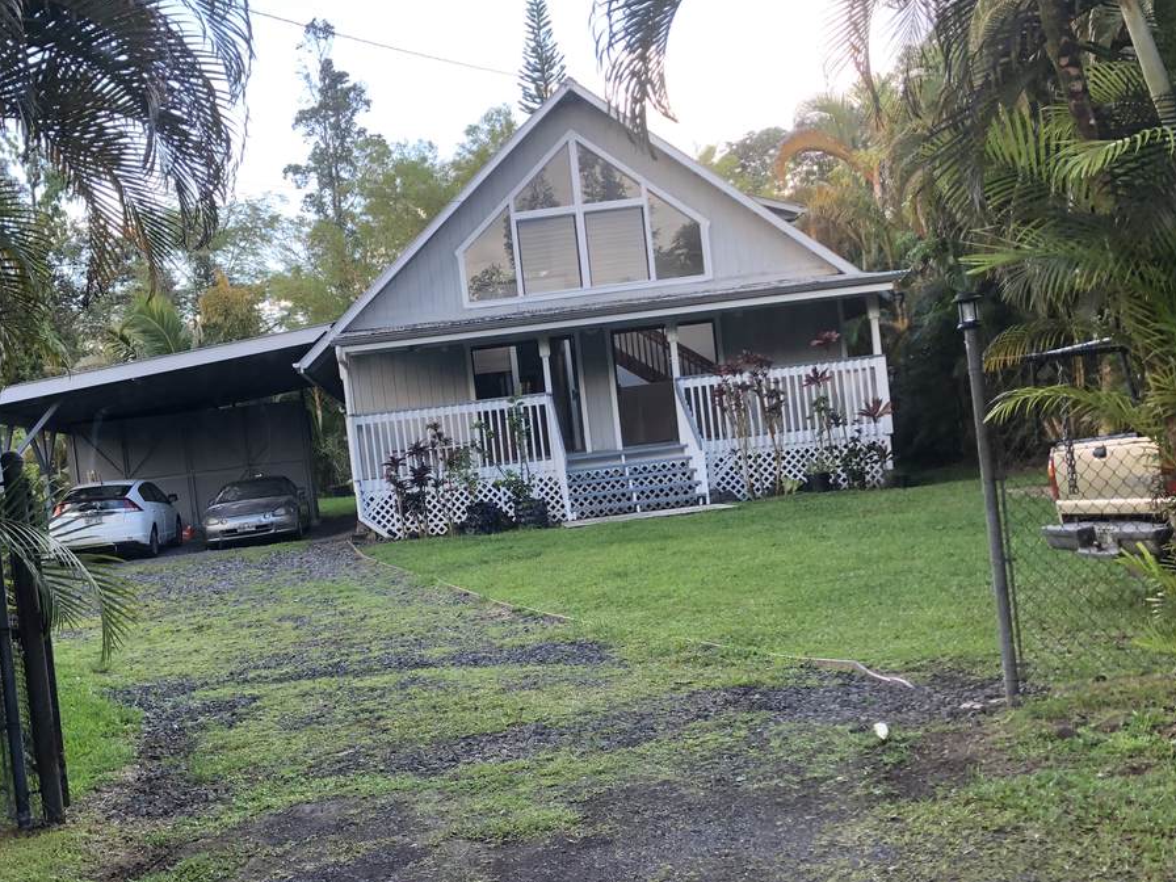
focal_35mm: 40
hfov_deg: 46.5
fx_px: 1359
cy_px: 522
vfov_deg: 35.9
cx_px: 459
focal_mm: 3.99
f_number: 1.8
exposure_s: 1/120
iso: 40
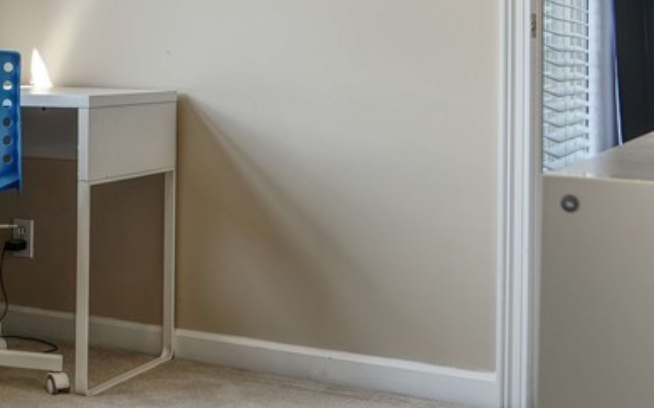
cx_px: -17
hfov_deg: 28.5
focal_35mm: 67
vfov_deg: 19.0
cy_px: 18
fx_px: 1194
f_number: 3.5
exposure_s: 1/200
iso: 200
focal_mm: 12
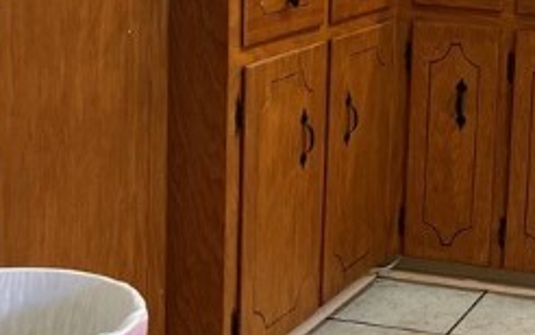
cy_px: 11
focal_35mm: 86
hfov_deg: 22.5
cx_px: 611
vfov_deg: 15.0
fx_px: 1254
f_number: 1.5
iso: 250
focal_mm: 5.7
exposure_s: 1/60
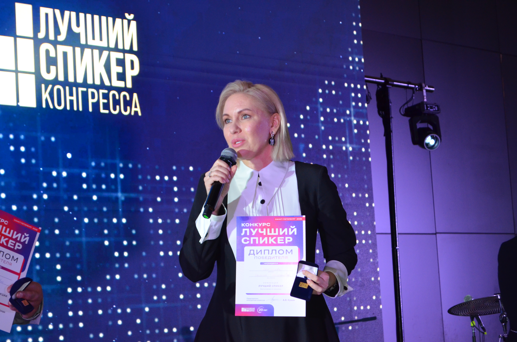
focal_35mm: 82
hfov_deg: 24.7
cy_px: 171
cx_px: 258
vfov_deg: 16.5
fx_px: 1182
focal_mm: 55
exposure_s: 1/60
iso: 1400
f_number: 5.6
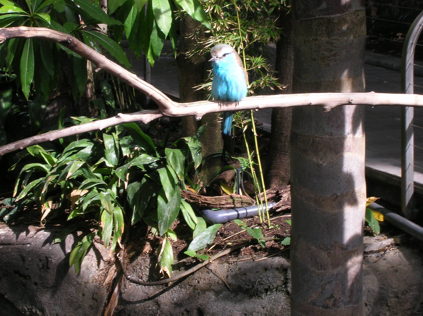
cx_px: 212
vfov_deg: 14.5
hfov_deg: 19.3
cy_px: 158
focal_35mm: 102
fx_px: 1245
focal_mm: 17.1
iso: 50
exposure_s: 1/29
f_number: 8.2
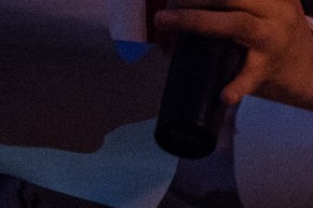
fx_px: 4136
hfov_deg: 4.3
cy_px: -139
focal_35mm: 476
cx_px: 602
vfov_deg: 2.9
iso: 6400
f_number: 5
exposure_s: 1/80
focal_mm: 72
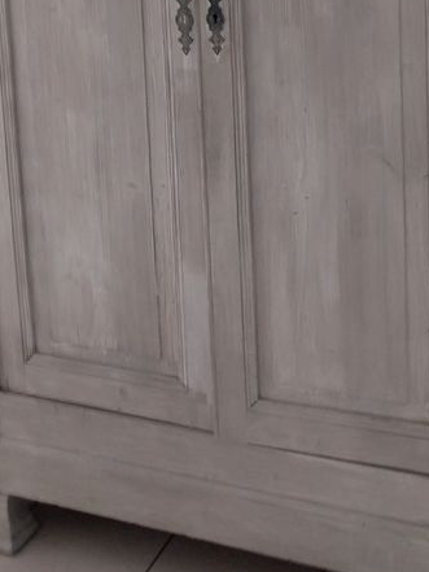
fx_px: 974
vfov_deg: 29.5
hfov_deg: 24.5
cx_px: 340
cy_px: -54
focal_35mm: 59
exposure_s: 1/50
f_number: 1.8
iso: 100
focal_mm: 4
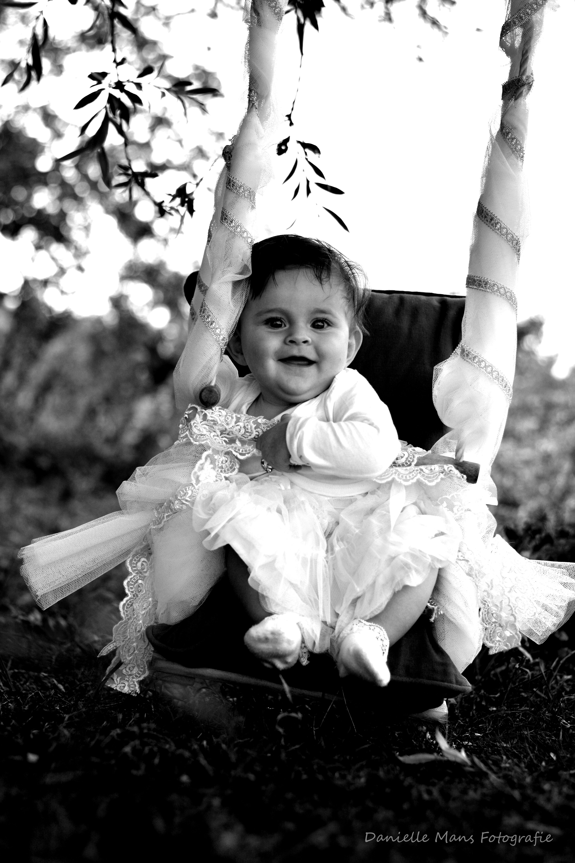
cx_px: 288
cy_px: 432
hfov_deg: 18.2
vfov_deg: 27.0
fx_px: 1797
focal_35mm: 75
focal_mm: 50
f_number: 2.5
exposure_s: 1/1600
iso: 100
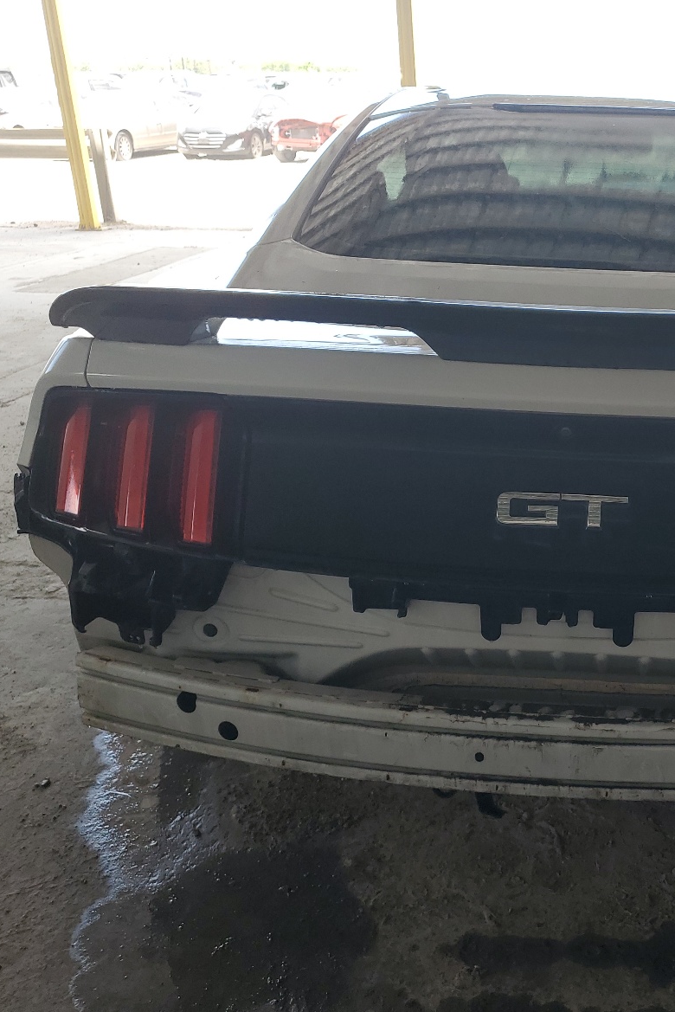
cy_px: 502
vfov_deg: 51.9
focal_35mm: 37
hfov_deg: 34.5
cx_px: 571
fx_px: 1040
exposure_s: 1/286
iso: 50
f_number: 1.5
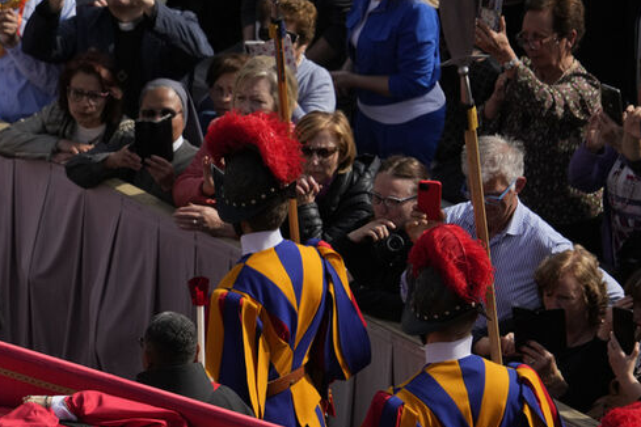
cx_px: 101
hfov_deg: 2.6
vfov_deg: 1.7
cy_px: 214
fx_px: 14083
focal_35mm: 791
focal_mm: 415
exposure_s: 1/5000
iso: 640
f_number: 6.3
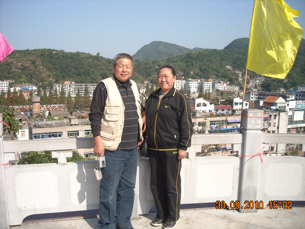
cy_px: 114
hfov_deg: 52.6
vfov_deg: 40.7
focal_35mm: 35
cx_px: 152
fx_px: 308
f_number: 5.6
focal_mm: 5.7
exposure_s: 1/228
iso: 64
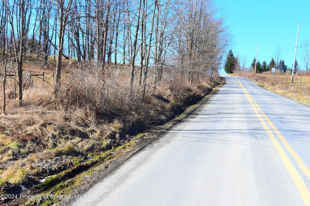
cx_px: 155
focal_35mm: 48
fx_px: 413
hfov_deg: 41.1
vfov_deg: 28.1
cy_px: 103
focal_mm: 32
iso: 200
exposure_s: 1/320
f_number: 9
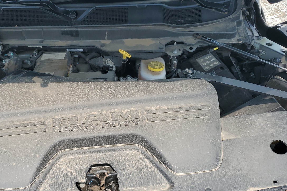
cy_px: 106
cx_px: 84
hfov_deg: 47.2
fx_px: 319
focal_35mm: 40
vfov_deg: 33.4
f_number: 1.5
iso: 50
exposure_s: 1/2000
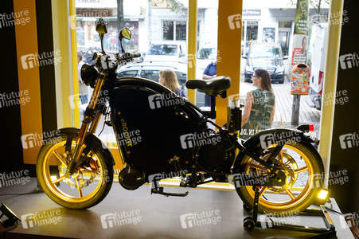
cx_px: 180
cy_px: 120
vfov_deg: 31.8
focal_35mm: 42
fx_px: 419
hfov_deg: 46.4
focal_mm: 42
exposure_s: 1/13
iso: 640
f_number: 8
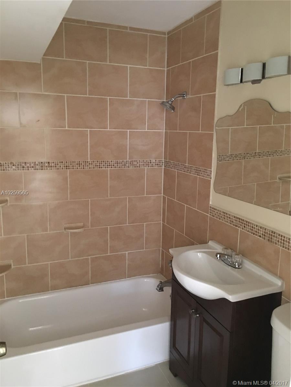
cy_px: 194
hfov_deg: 48.2
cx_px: 146
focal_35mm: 29
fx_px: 325
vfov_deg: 61.7
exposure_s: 1/4
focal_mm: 4.15
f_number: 2.2
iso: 100
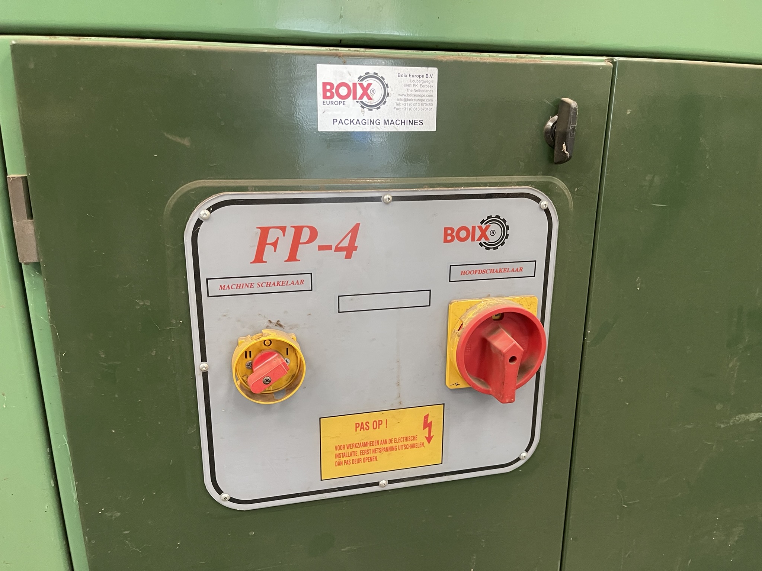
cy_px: 286
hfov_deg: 69.4
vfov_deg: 54.9
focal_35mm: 25
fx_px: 550
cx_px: 381
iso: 500
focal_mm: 5.1
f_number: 1.6
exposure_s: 1/60
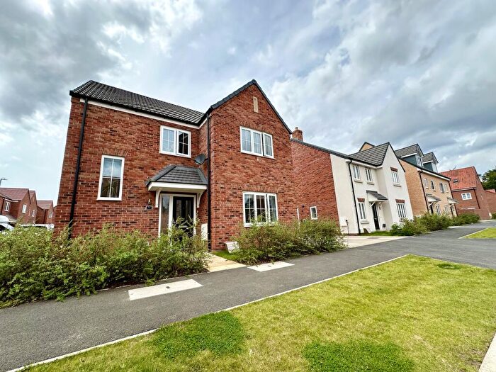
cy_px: 186
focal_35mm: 14
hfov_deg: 102.1
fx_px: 201
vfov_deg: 85.7
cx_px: 248
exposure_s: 1/1024
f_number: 2.2
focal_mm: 2.22
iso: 40
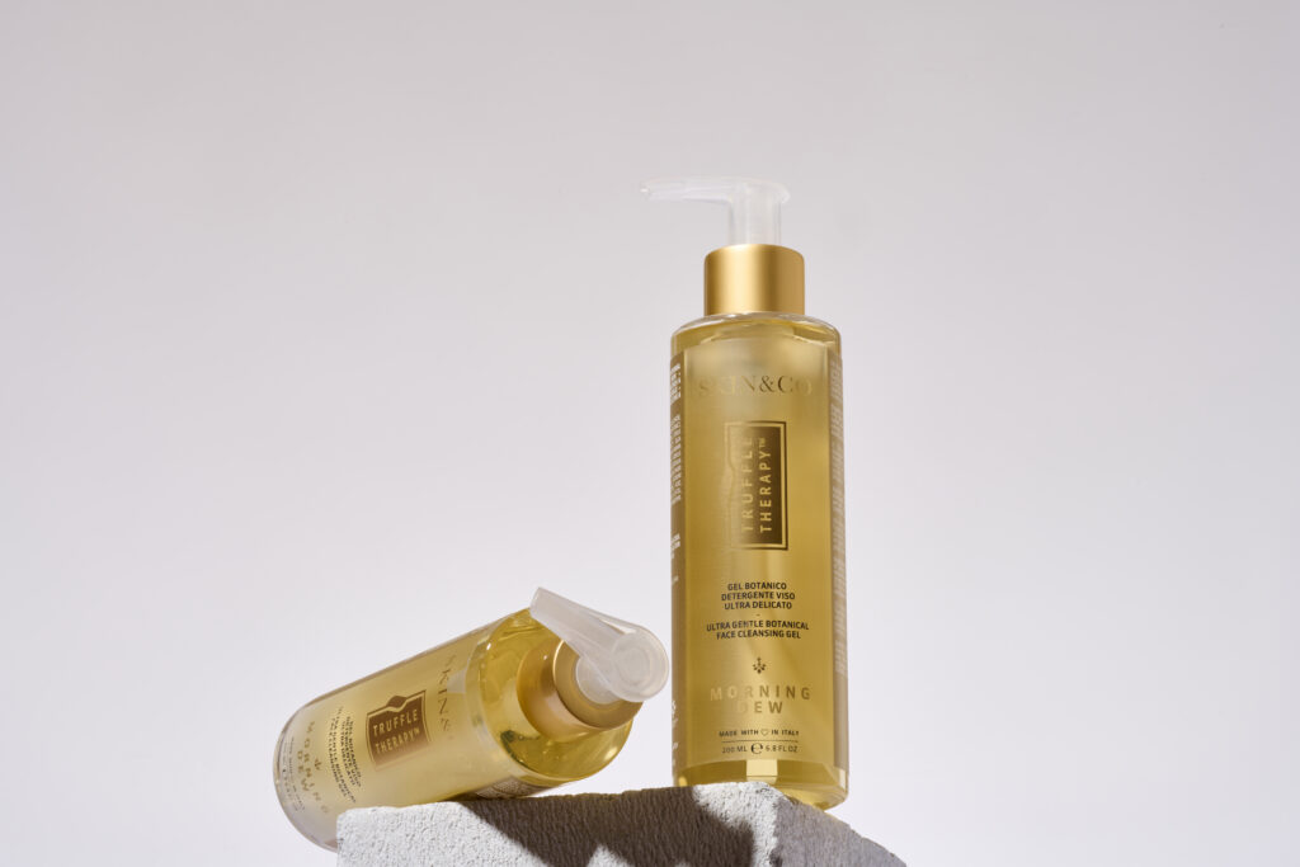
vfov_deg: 13.0
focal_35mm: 105
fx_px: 3792
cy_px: 434
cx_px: 650
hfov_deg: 19.5
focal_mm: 105
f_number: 22
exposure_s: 1/160
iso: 64
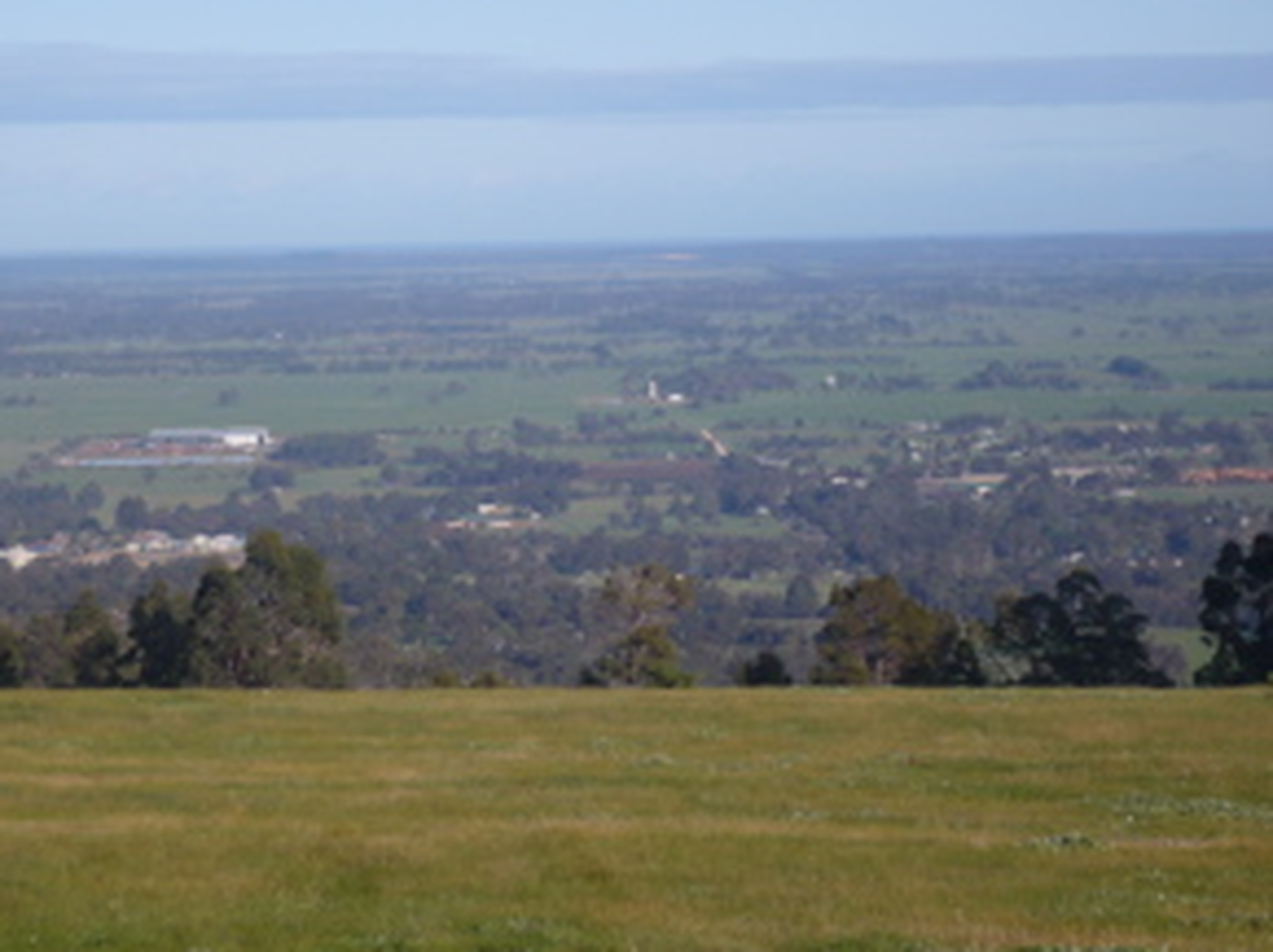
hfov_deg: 13.6
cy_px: 347
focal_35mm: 145
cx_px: 632
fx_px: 5328
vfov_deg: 10.2
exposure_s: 1/500
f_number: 5
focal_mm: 17.4
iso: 100
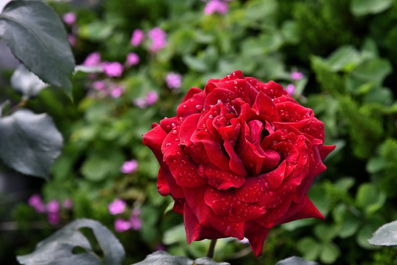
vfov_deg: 11.4
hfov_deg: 17.1
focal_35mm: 120
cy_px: 132
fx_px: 1324
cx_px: 198
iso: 200
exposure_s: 1/160
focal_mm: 120
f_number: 8
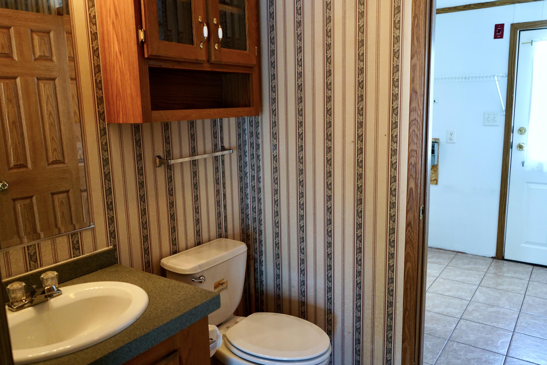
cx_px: 274
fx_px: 425
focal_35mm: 28
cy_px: 182
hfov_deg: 65.5
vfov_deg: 46.4
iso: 3200
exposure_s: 1/160
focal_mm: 28
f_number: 3.5
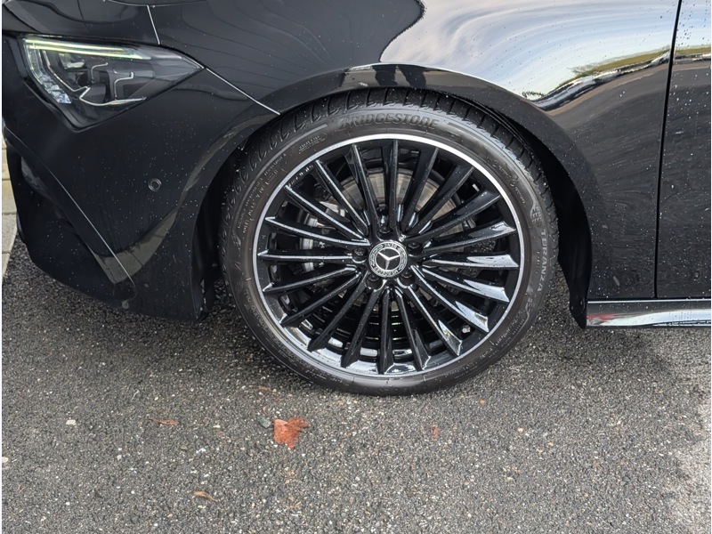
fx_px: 1008
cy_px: 267
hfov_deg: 38.9
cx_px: 356
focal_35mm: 49
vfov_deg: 29.7
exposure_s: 1/422
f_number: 1.68
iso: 450
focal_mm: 6.9
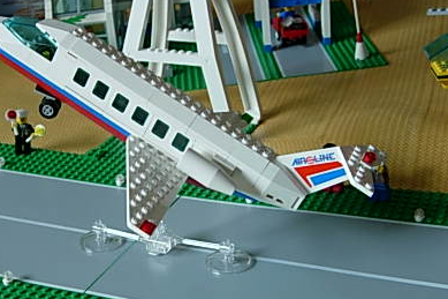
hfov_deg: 30.9
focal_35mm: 65
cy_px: 189
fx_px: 809
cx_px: 177
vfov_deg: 20.9
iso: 79
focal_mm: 7.8
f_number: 2.8
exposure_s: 1/15.1
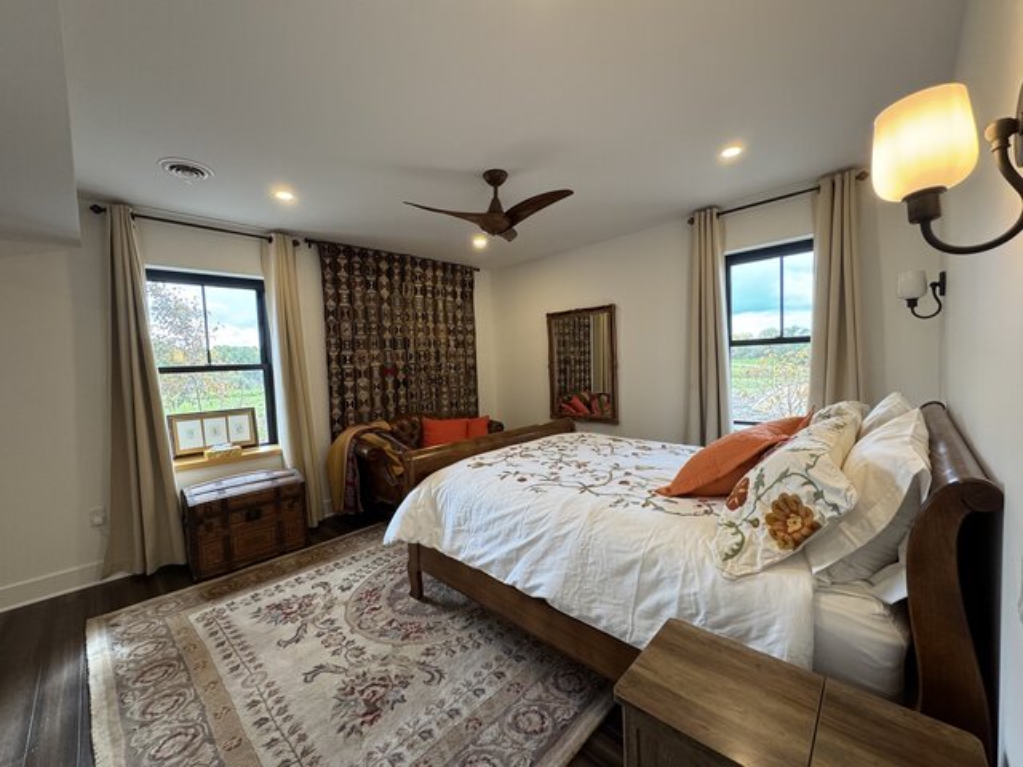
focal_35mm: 14
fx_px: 414
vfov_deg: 85.7
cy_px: 384
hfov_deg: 102.1
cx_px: 512
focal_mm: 2.22
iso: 200
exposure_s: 1/120
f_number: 2.2
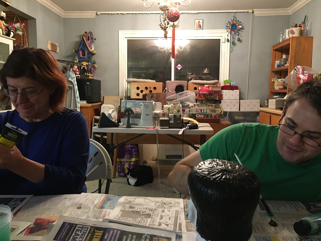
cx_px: 160
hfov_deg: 61.7
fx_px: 269
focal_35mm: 29
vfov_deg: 48.2
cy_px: 120
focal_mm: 4.15
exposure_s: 1/10
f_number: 2.2
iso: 80
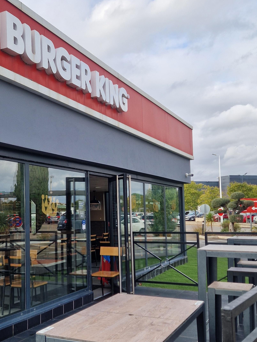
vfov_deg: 43.8
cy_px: 194
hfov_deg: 33.1
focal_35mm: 43
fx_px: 426
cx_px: 71
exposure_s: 1/936
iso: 50
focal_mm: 5.4
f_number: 1.8
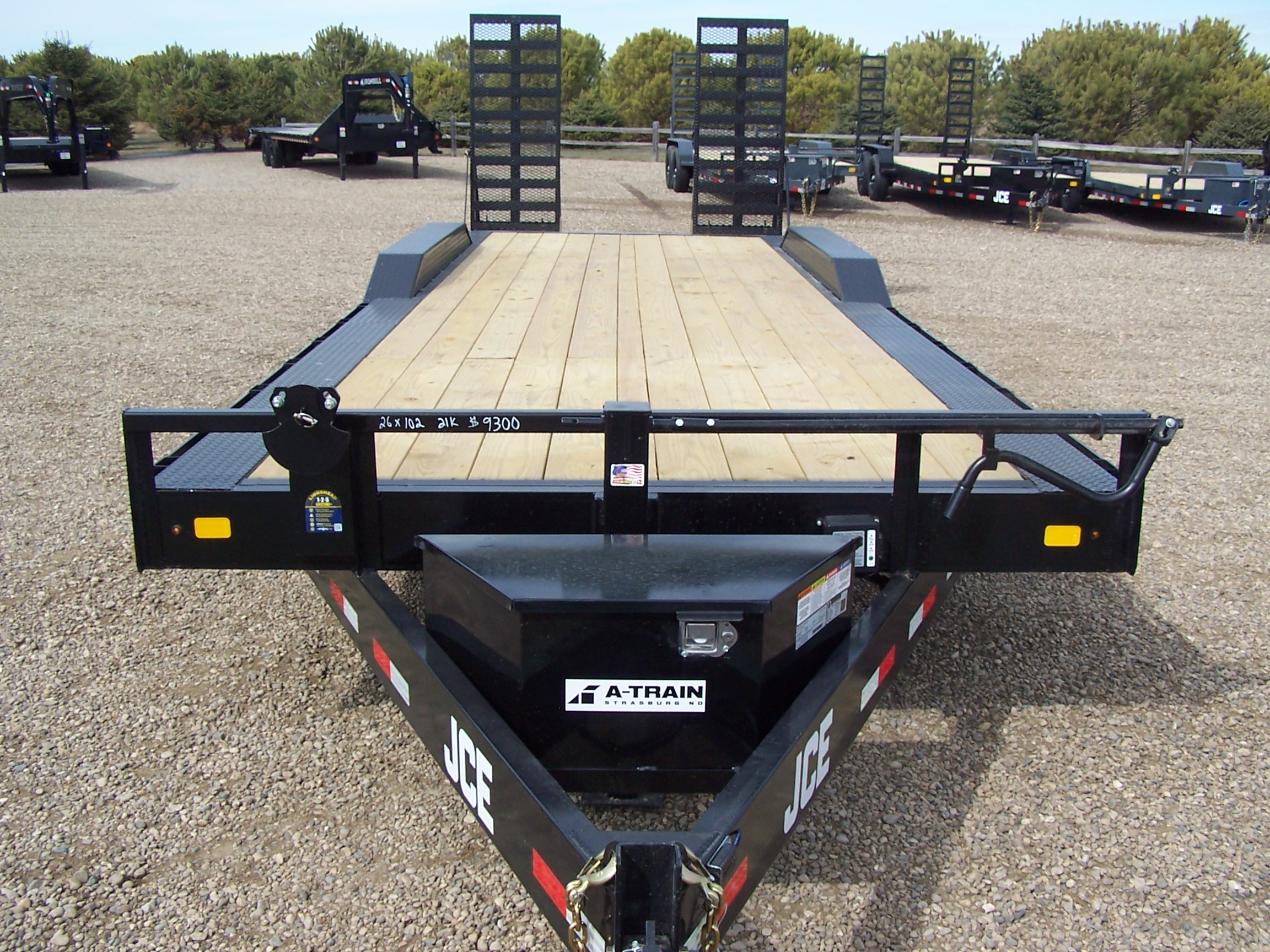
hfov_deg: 49.0
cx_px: 635
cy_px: 476
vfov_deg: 37.7
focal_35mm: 38
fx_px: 1394
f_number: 4
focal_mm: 6.3
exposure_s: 1/500
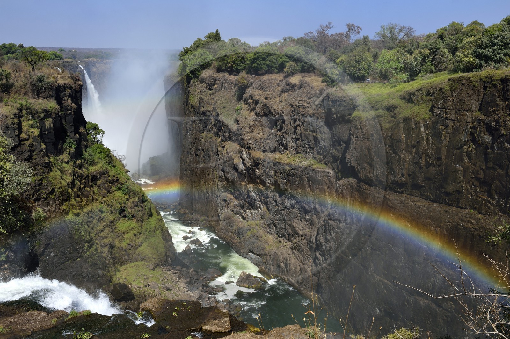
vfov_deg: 41.0
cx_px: 255
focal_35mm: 32
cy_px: 170
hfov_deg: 58.8
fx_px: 453
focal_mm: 32
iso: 200
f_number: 18
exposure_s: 1/125
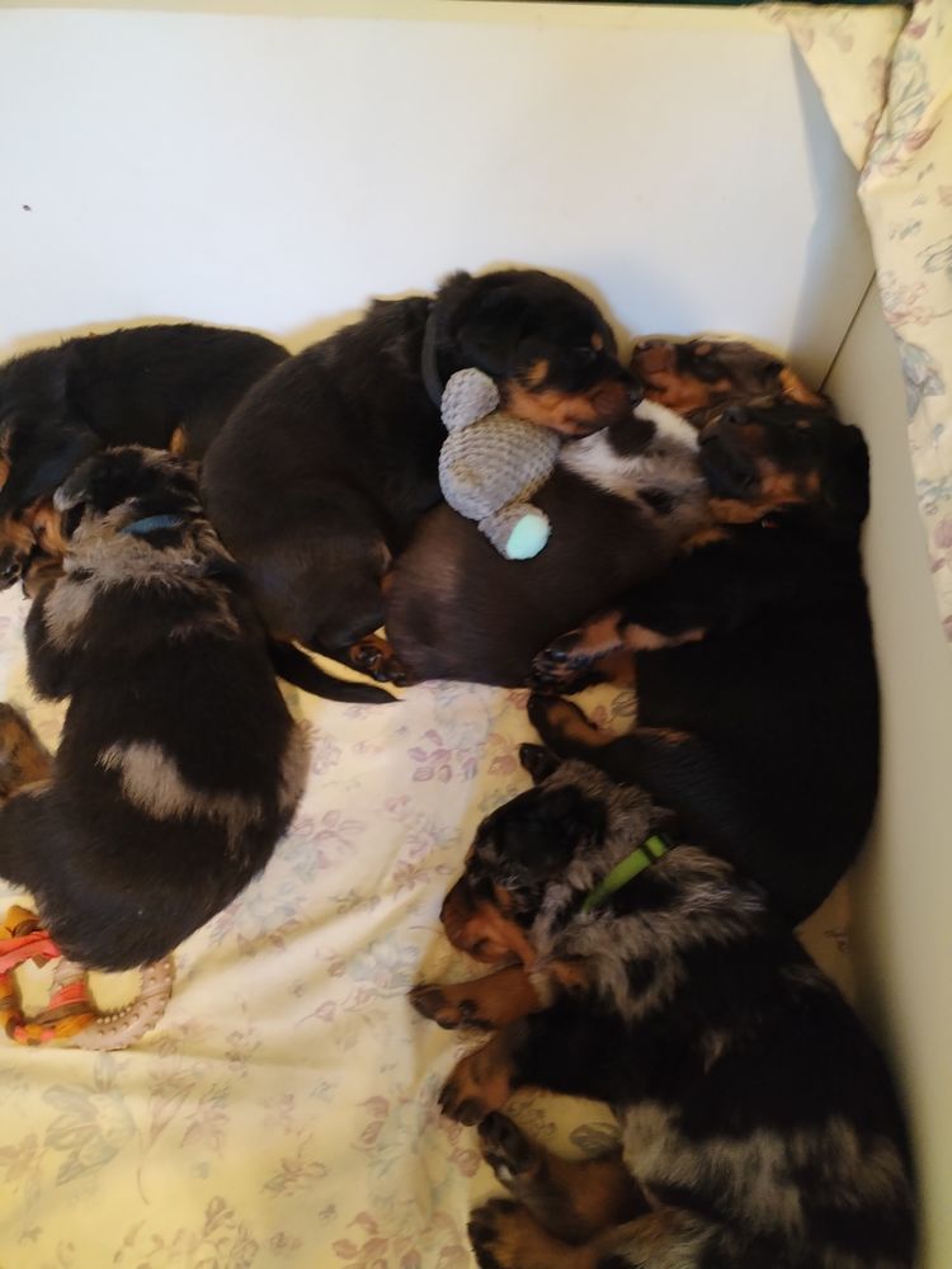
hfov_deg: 53.1
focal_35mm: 26
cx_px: 476
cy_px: 634
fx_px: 953
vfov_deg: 67.3
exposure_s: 1/16.7
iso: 1255
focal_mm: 4.75
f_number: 1.8
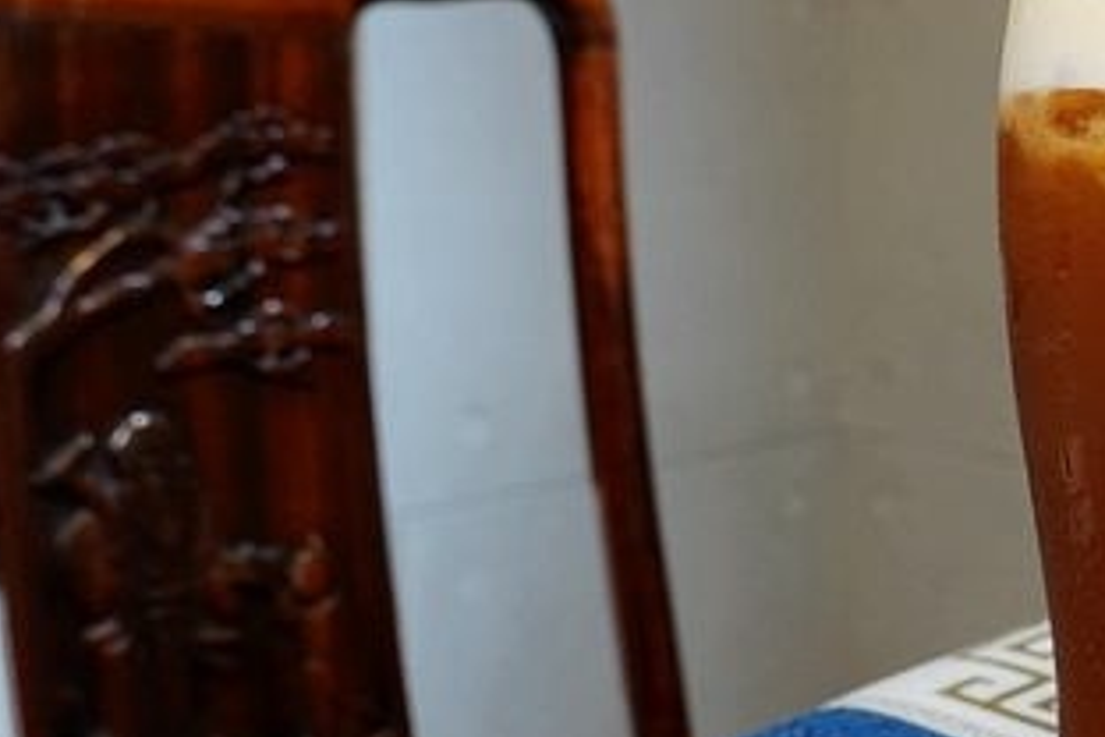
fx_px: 1535
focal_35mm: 50
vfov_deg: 27.0
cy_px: 338
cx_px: 981
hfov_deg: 37.2
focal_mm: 9
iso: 500
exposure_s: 1/30
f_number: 2.8
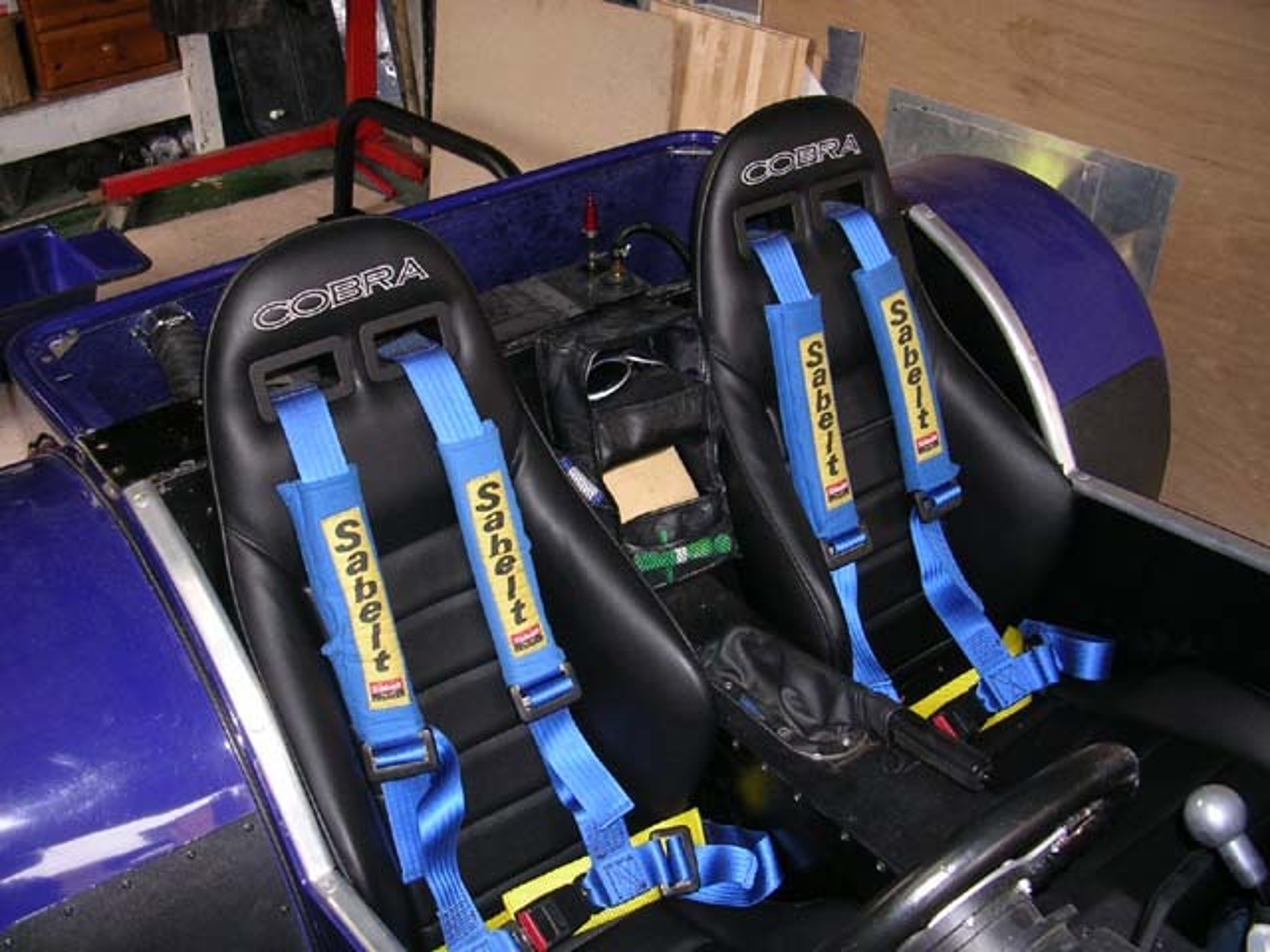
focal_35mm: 38
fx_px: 1394
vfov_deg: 37.7
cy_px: 476
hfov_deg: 49.0
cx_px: 635
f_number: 2.8
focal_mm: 5.8
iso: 65
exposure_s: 1/60.1
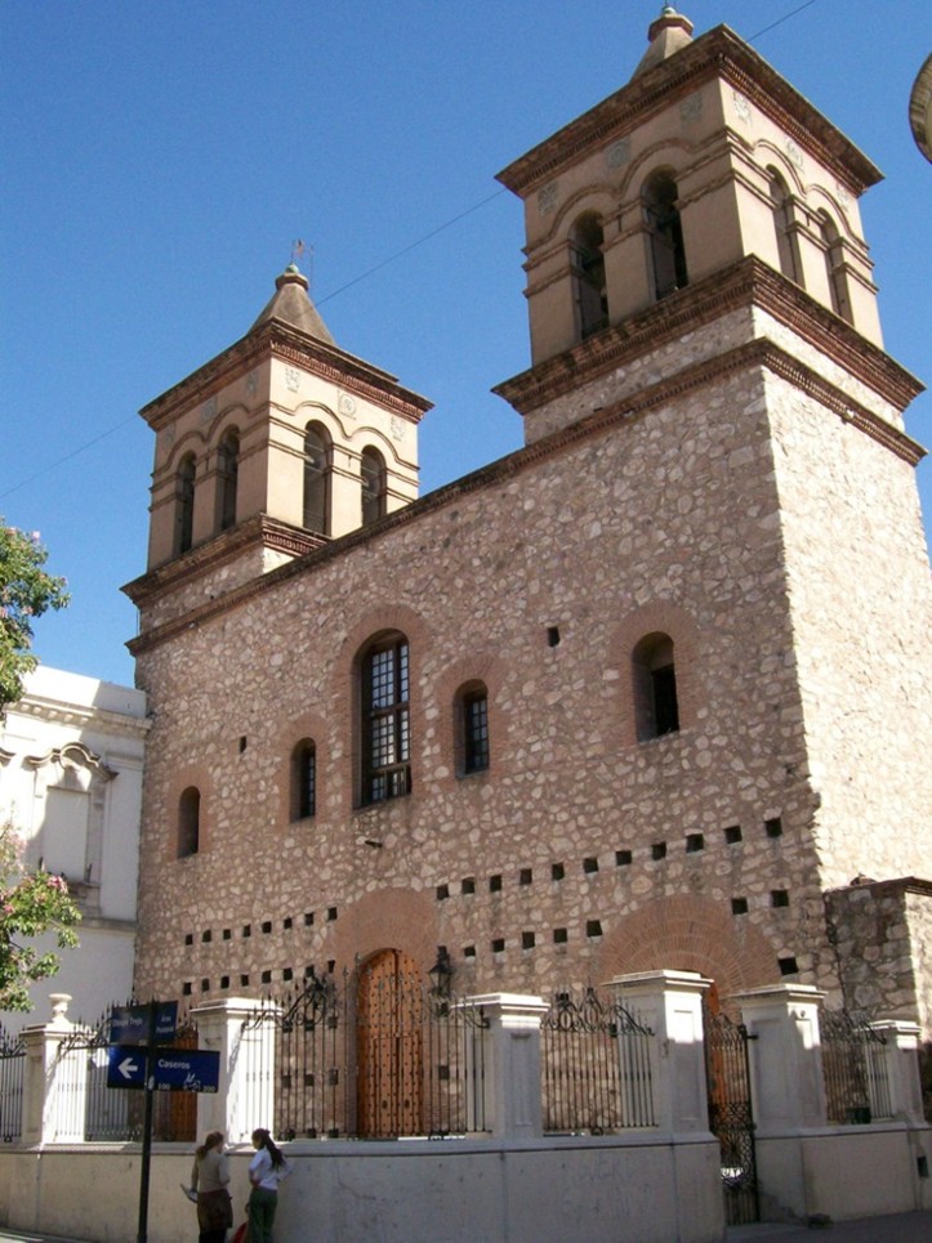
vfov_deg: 51.4
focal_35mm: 36
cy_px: 622
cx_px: 466
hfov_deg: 39.6
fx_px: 1293
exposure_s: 1/585
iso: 140
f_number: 4.8
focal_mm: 6
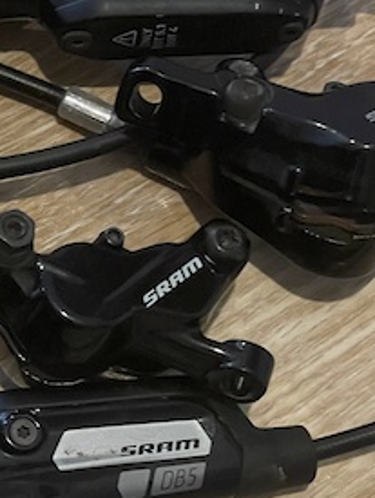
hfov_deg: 9.8
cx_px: 22
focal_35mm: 151
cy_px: 348
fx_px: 2176
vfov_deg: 13.0
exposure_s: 1/60
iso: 800
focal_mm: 6
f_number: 2
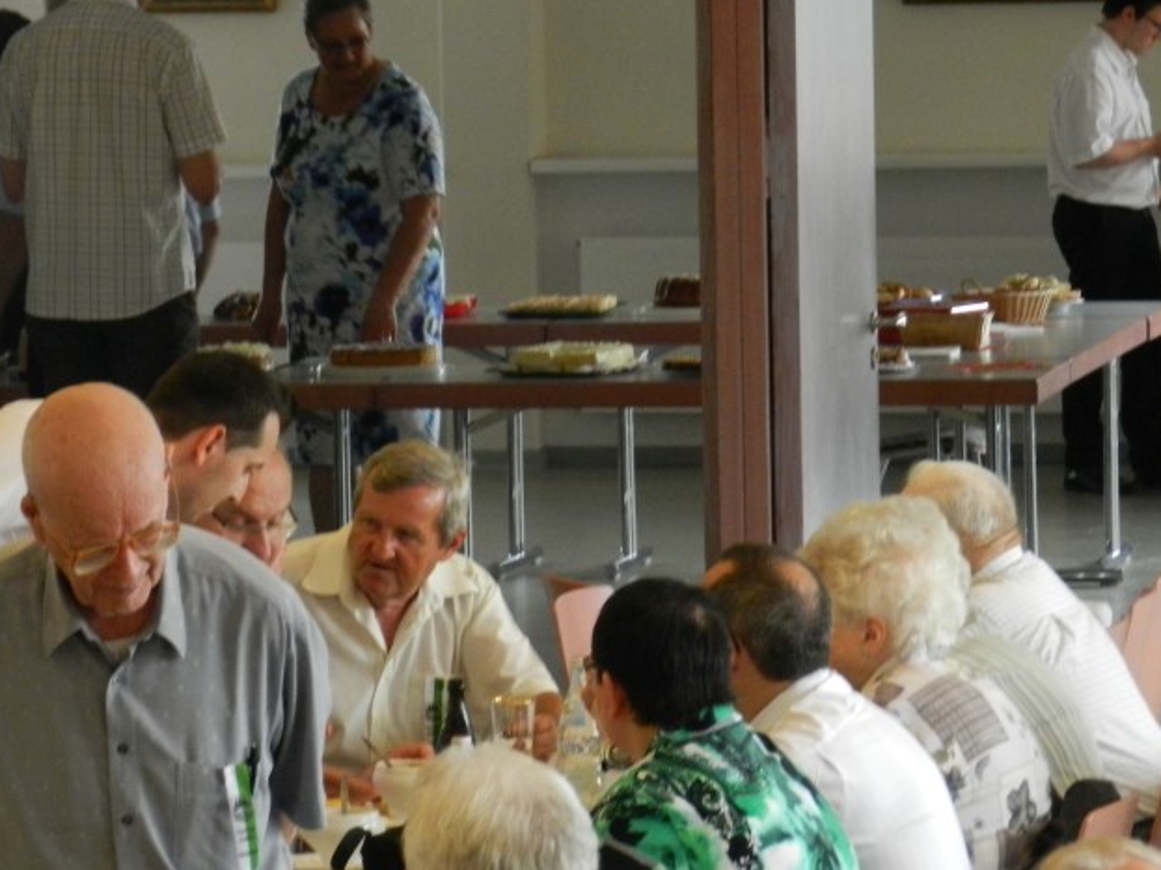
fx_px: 9255
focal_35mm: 276
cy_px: 486
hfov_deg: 7.2
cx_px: 587
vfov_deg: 5.4
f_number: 5.6
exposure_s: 1/40
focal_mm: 38.2
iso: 800
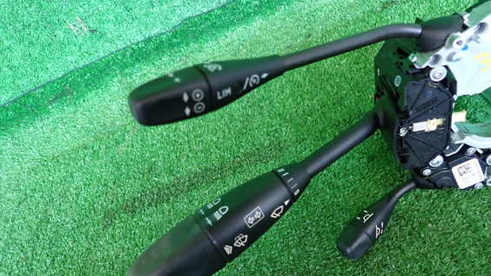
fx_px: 377
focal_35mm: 29
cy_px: 168
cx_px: 260
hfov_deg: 66.0
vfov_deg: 40.0
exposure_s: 1/30
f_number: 2
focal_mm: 4.5
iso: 400
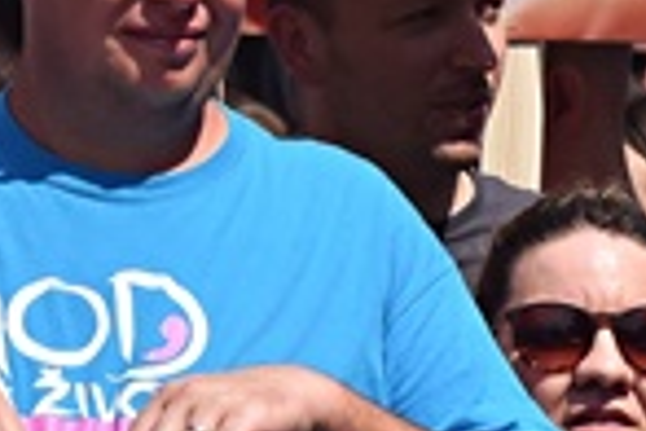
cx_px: -35
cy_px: -145
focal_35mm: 1391
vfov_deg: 1.0
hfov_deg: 1.5
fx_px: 24959
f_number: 9
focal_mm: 200
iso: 1250
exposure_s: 1/4000
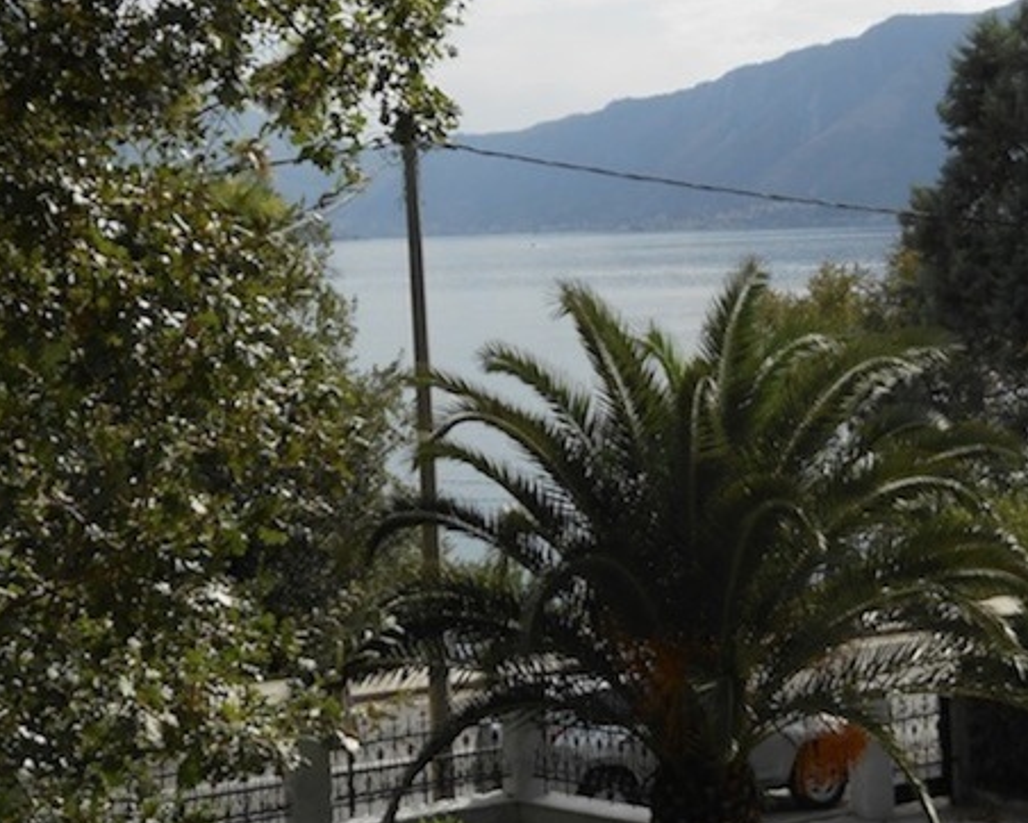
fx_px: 2313
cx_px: 810
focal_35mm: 76
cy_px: 189
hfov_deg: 24.7
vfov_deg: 20.0
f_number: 4.5
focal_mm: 7.8
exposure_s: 1/800
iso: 80
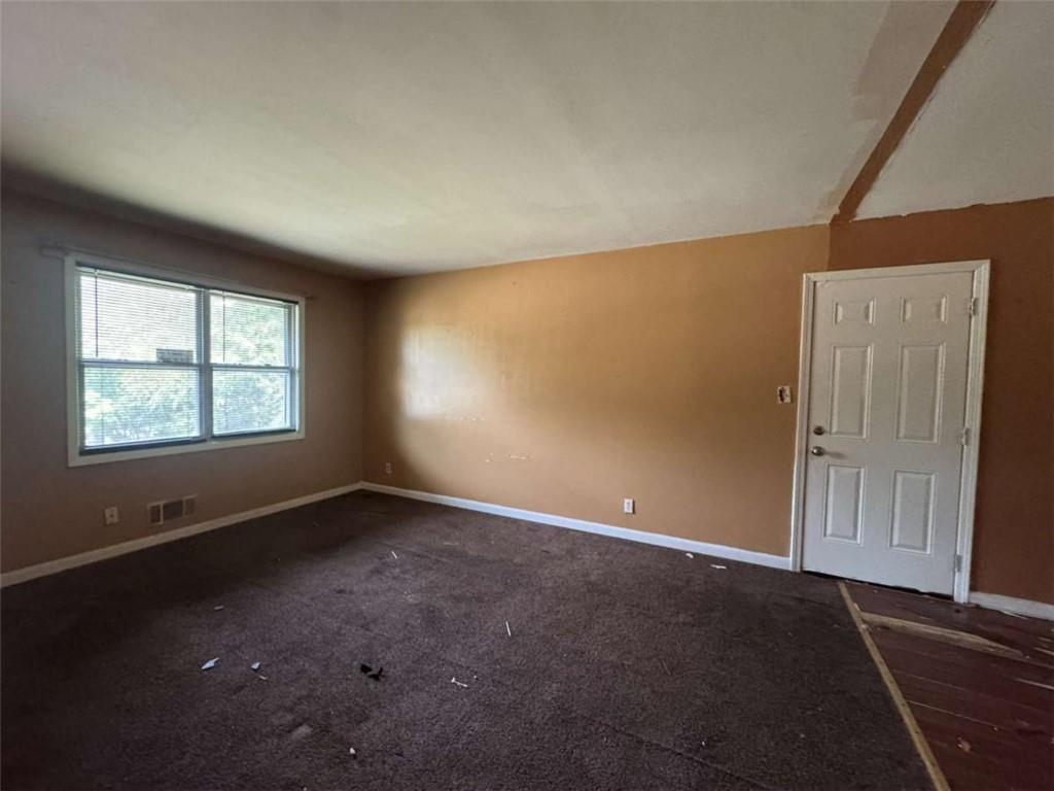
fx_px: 426
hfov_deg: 102.1
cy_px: 396
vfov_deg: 85.7
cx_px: 527
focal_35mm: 14
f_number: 2.2
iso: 1000
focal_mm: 2.22
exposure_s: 1/60
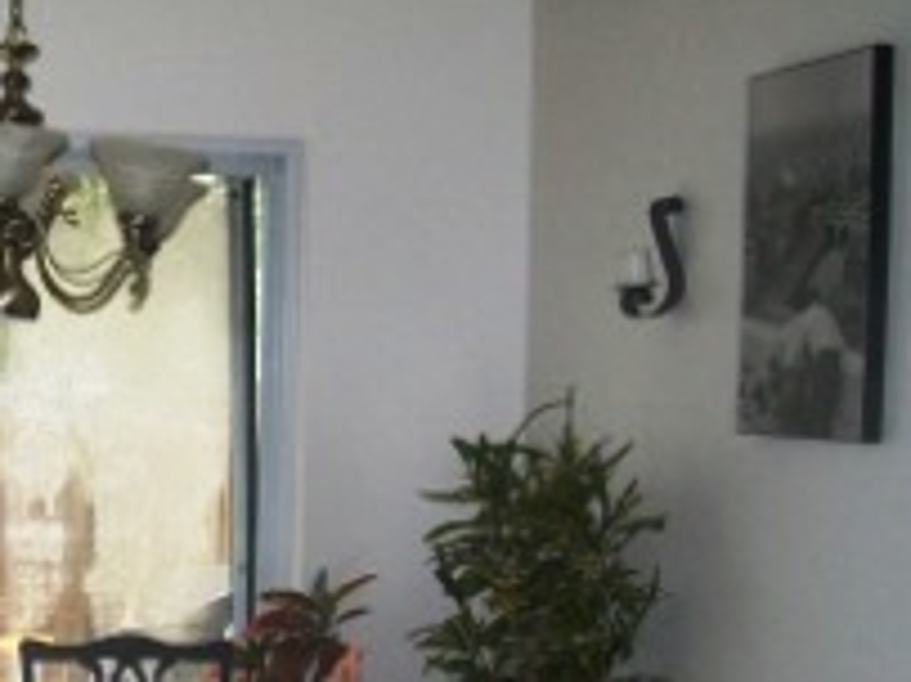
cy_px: 588
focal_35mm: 75
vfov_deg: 19.3
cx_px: 54
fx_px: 1973
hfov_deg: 25.0
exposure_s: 1/80
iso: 160
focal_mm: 6.1
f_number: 2.7
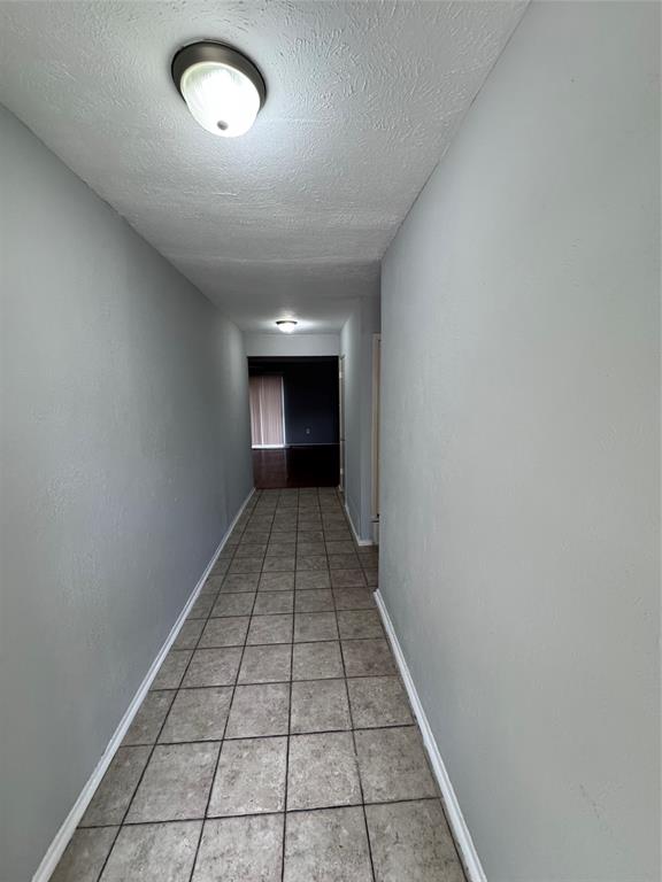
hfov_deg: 85.7
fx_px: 357
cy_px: 441
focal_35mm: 14
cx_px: 331
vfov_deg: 102.1
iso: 250
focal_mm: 2.22
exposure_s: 1/120
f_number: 2.2
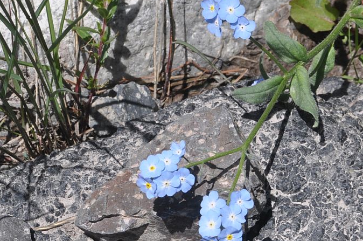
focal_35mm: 217
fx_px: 2184
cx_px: 226
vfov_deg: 6.3
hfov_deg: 9.5
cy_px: 199
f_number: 18
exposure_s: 1/125
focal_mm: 75
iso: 200
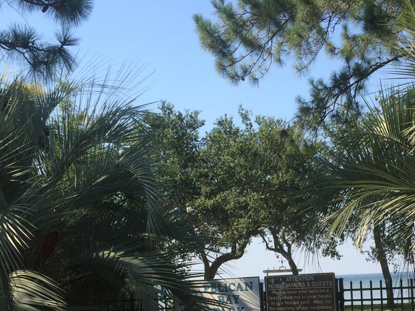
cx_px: 267
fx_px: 791
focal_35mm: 66
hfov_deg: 29.2
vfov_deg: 21.5
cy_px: 307
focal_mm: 4.15
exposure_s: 1/1172
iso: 32
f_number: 2.2
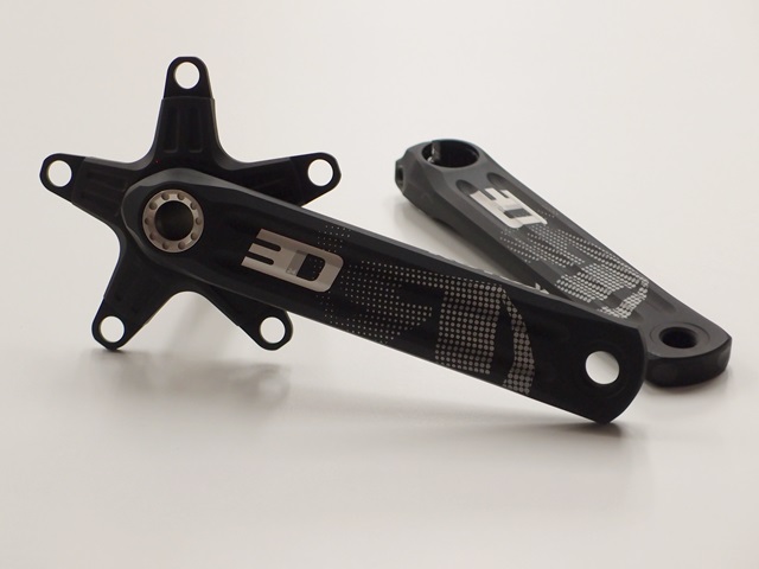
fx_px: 2456
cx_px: 380
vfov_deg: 13.2
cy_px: 284
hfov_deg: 17.6
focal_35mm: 112
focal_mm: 24
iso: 200
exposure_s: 1/125
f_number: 2.5
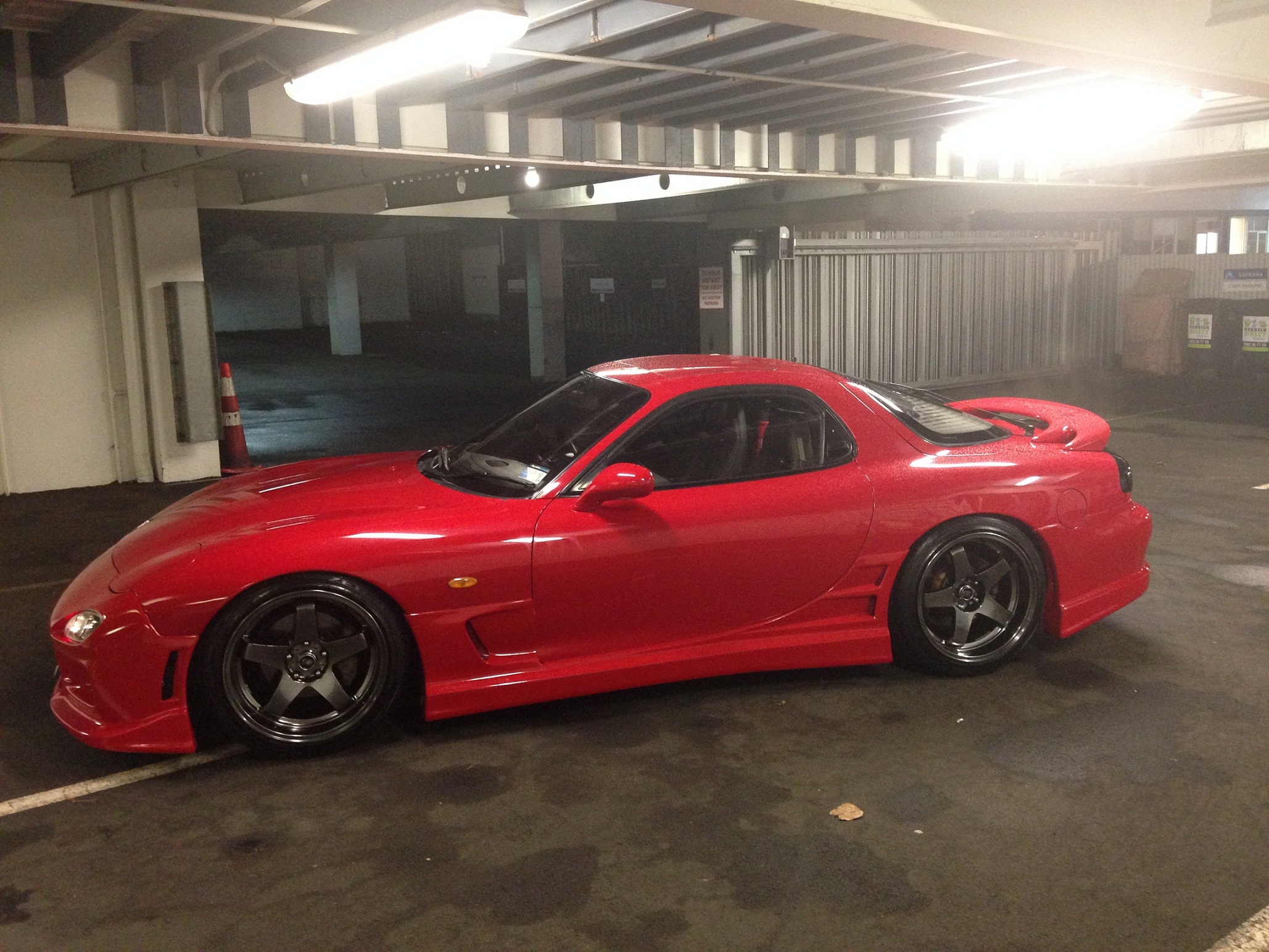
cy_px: 476
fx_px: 1210
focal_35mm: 33
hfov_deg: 55.3
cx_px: 634
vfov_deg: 42.9
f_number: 2.4
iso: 320
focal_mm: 4.12
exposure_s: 1/20
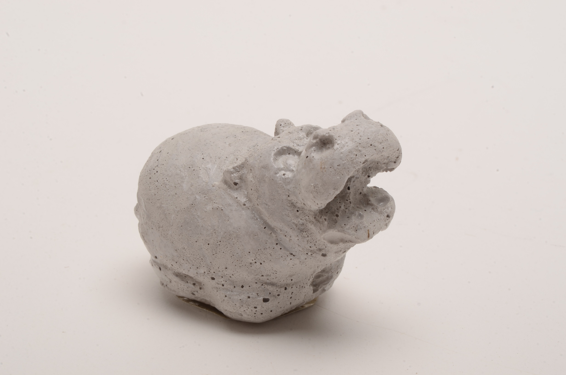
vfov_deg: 16.5
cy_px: 188
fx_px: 1294
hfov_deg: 24.7
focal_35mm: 82
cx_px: 283
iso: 100
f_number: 32
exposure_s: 1/160
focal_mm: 55
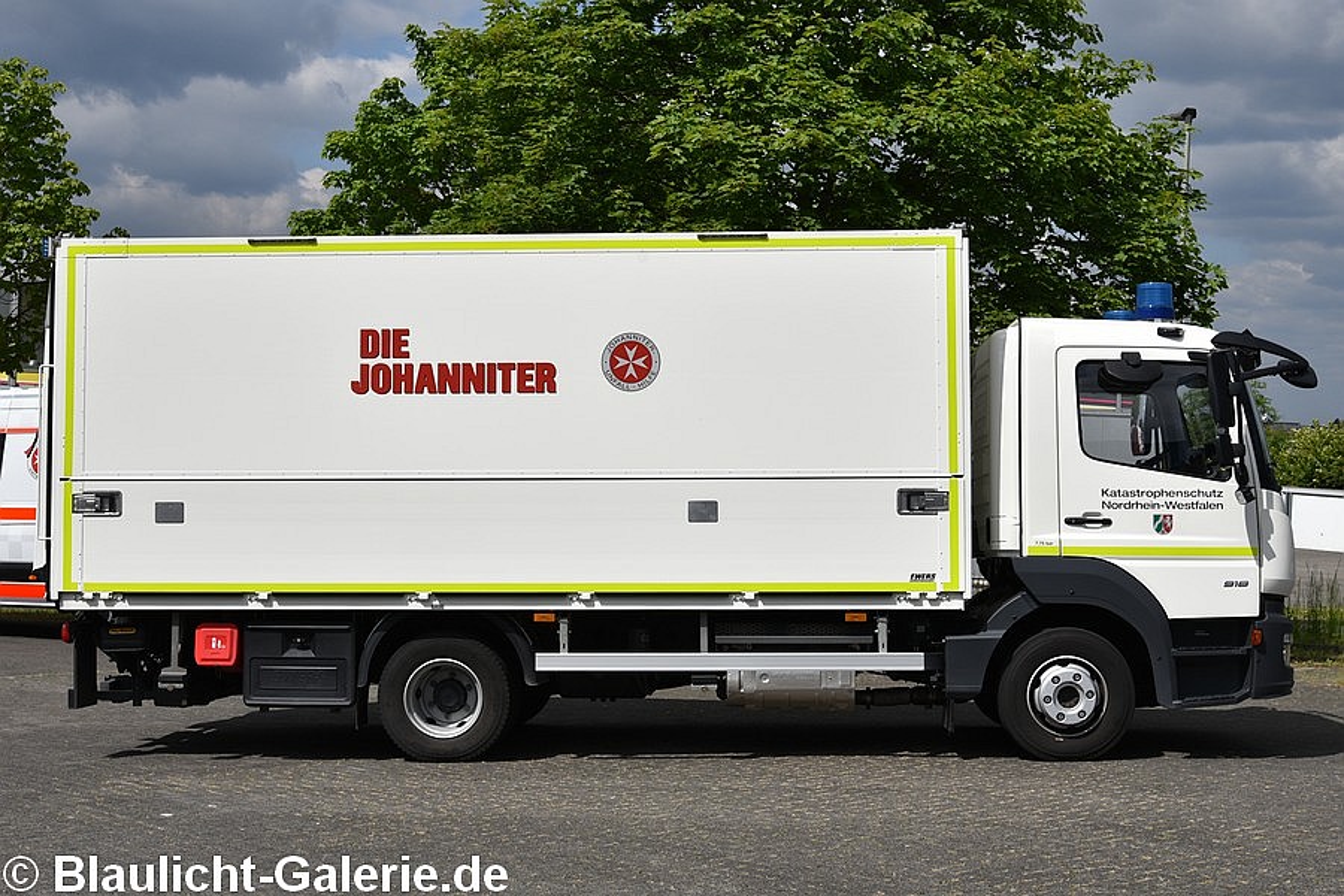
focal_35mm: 46
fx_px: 1717
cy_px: 448
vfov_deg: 29.2
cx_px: 672
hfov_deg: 42.7
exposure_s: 1/500
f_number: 11
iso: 200
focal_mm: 46
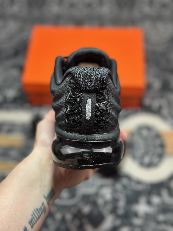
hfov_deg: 30.3
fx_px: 320
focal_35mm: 48
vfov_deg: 39.7
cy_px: 116
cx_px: 86
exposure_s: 1/240
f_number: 1.78
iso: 80
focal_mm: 6.86
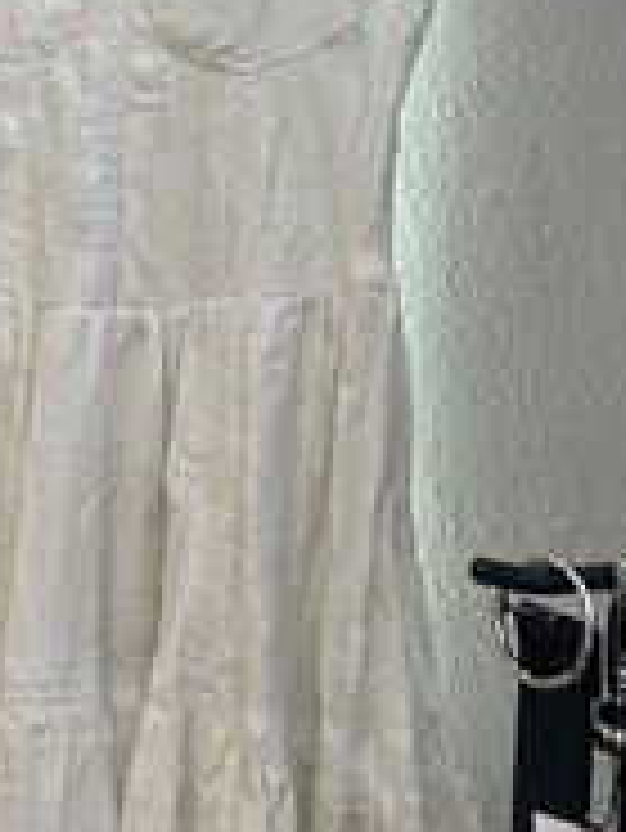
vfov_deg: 25.1
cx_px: -63
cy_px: 56
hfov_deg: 18.9
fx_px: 1806
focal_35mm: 75
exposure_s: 1/100
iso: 50
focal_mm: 5.7
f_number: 1.5
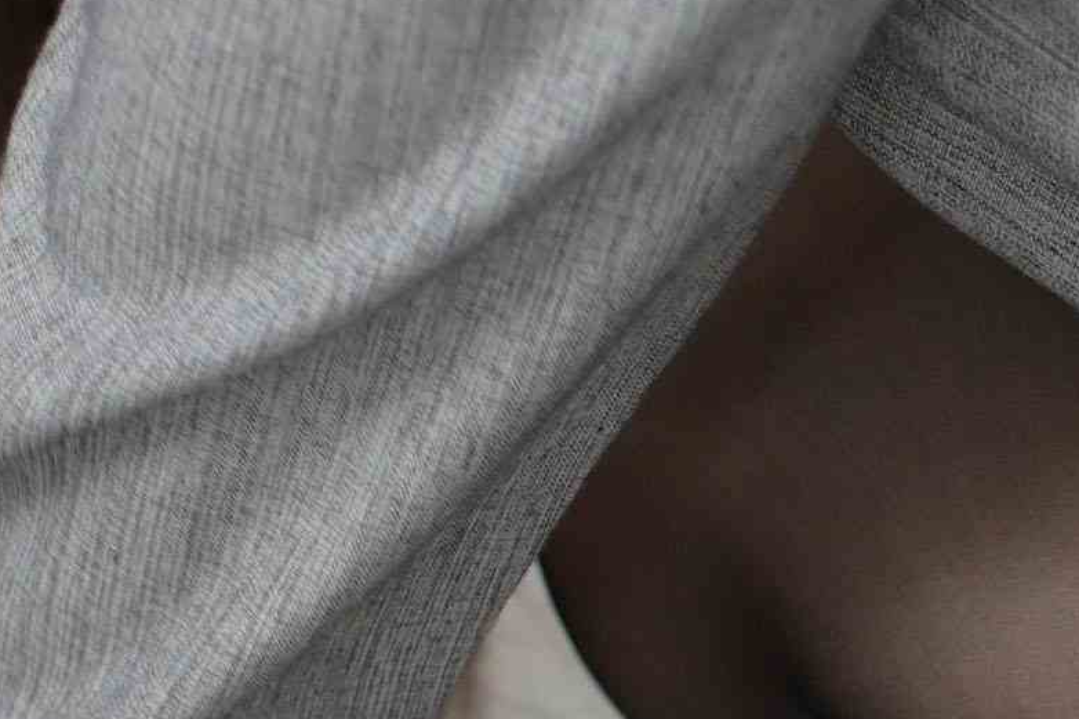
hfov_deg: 9.6
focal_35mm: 206
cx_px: 1752
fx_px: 6173
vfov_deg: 6.3
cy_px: 1798
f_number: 3.5
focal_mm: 35
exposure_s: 1/200
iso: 500
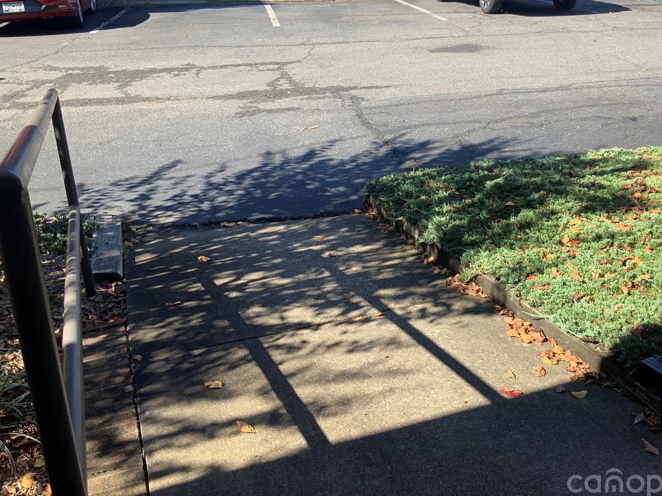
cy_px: 211
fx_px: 688
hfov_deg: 51.2
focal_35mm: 36
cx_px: 383
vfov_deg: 39.6
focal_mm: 3
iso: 16
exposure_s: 1/642
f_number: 1.8
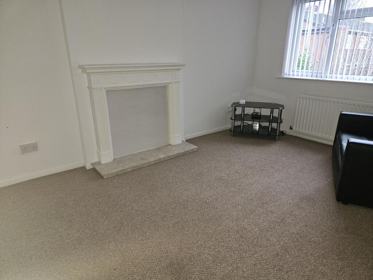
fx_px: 248
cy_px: 140
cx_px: 186
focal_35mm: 23
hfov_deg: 73.9
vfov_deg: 58.9
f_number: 1.8
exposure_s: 1/20
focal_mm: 5.4
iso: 160
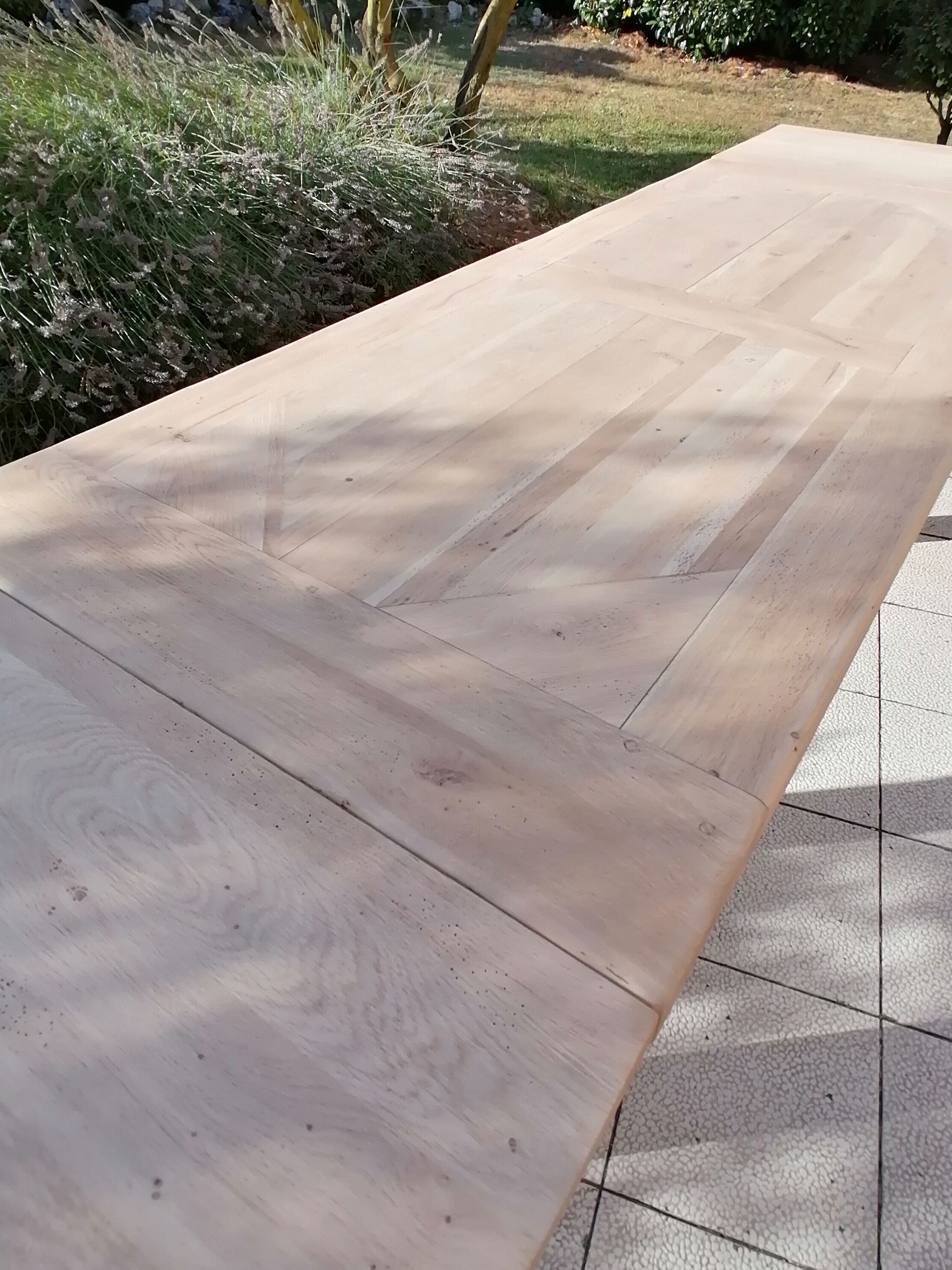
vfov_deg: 73.9
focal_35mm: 23
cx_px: 516
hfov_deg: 58.8
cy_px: 597
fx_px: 843
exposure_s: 1/564
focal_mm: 2.84
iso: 50
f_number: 2.4
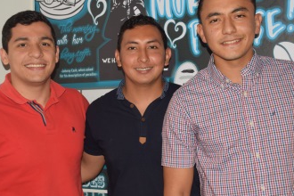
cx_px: 139
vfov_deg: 23.8
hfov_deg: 35.0
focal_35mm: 57
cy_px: 90
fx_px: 465
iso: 400
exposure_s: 1/100
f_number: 4
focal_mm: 28
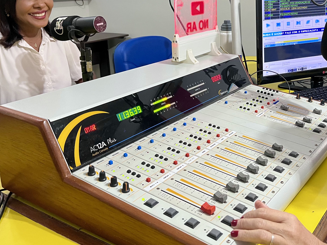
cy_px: 66
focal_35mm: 40
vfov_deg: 35.3
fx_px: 378
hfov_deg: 45.9
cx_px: 224
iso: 400
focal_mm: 5.1
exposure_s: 1/60
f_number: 1.6
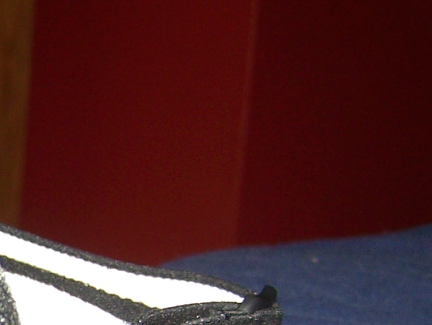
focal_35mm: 140
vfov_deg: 10.5
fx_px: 1749
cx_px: -231
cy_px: 377
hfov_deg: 13.2
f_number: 2.8
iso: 80
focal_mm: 6.3
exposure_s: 1/60
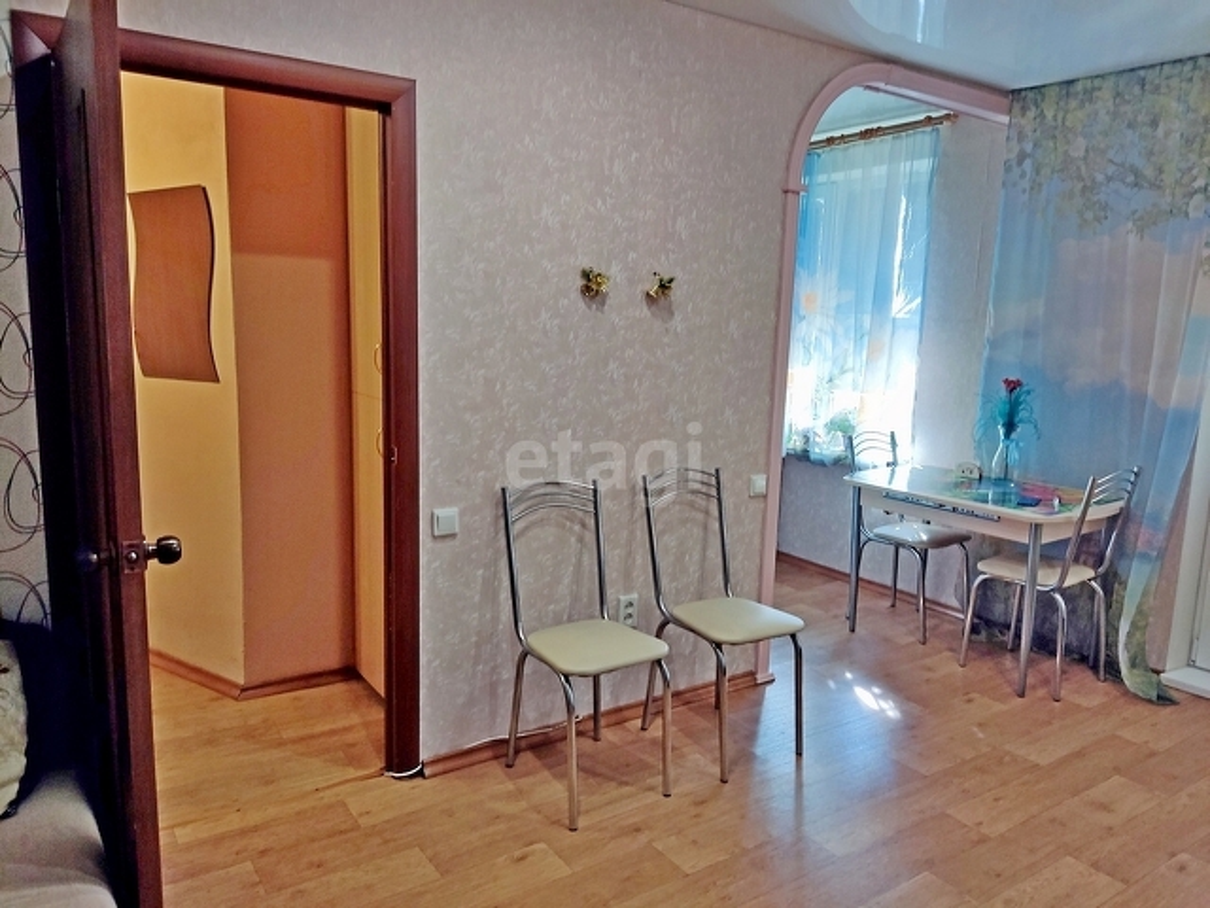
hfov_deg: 69.4
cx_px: 605
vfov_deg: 54.9
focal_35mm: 25
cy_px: 454
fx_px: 874
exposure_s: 1/33
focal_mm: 4.71
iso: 112
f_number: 1.79
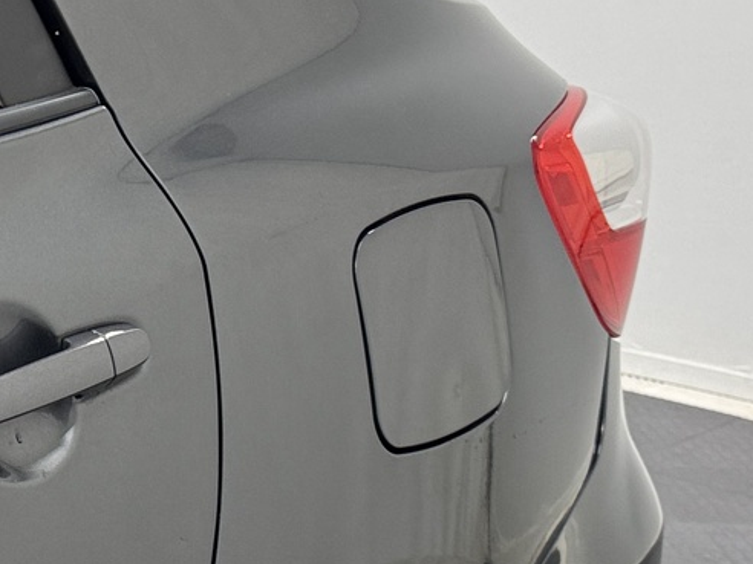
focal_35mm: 100
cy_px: 474
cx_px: -269
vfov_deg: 14.7
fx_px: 2175
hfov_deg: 18.1
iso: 80
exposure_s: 1/439
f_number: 1.78
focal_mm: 6.76
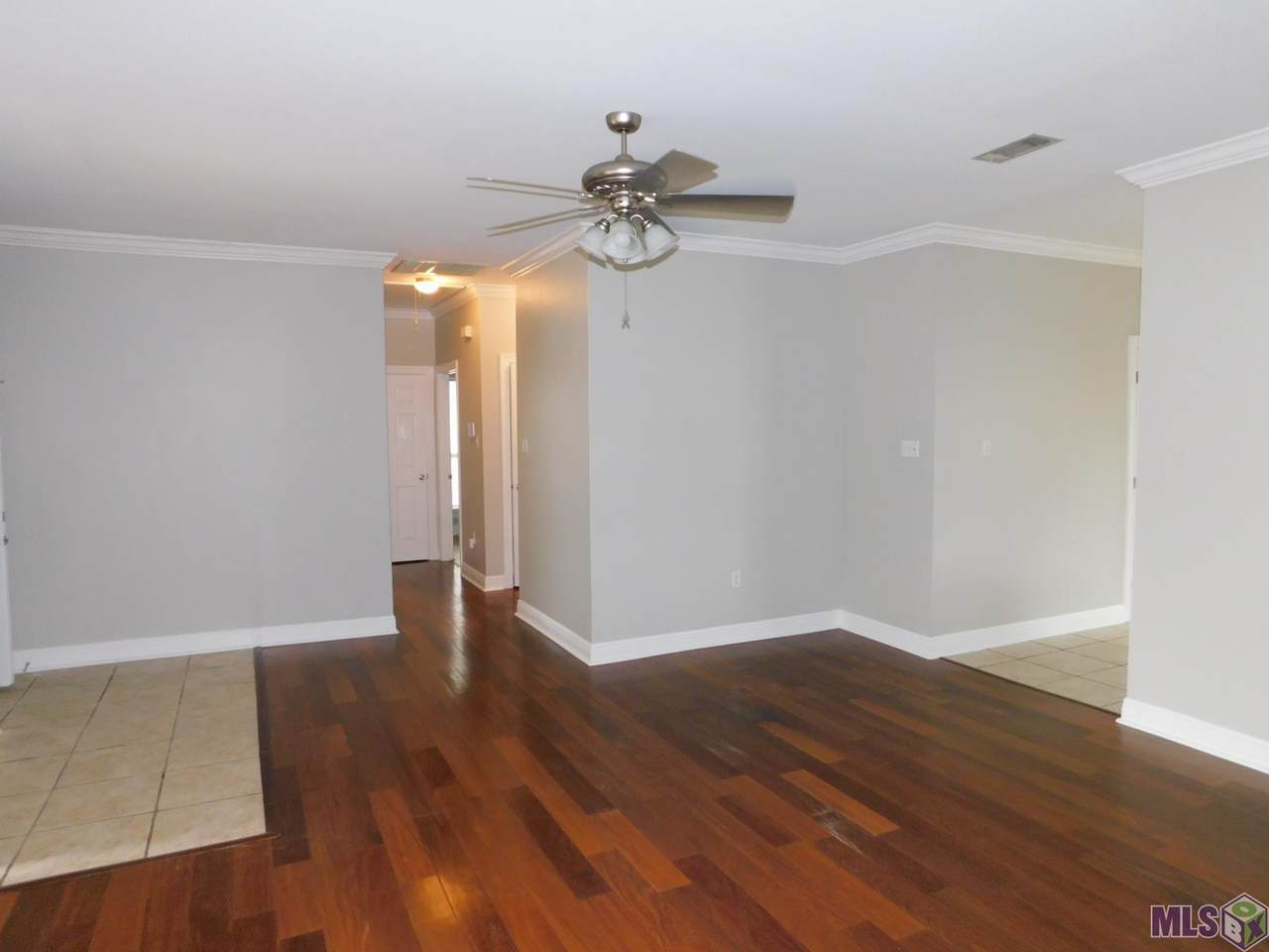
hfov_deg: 73.9
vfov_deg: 58.9
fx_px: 843
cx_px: 634
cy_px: 476
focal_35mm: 23
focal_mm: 4
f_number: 3
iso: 220
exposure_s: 1/30
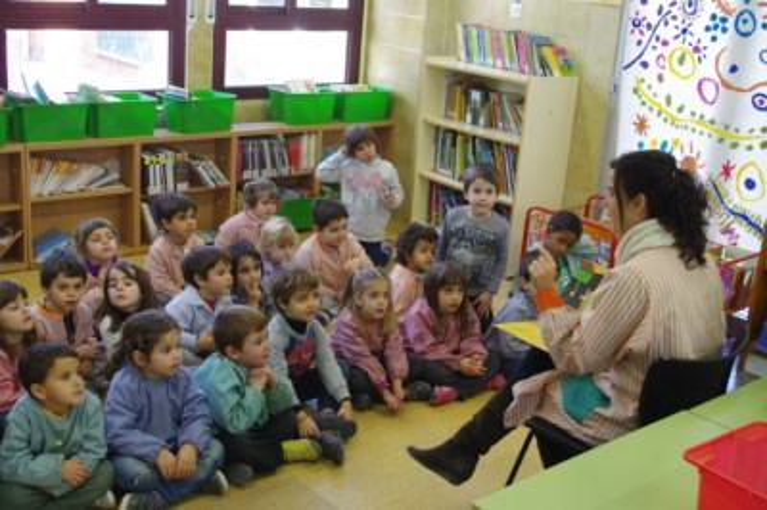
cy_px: 255
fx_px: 979
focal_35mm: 46
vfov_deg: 29.2
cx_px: 384
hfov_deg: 42.8
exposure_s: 1/60
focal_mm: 30.63
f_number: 6.3
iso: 800
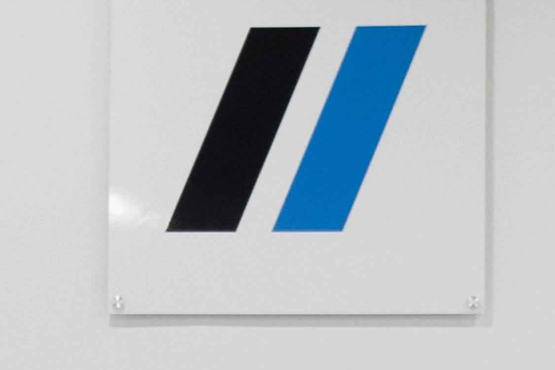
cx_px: 142
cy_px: 803
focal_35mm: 245
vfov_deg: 5.5
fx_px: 3771
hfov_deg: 8.4
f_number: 6.3
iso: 400
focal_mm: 31
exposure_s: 1/160
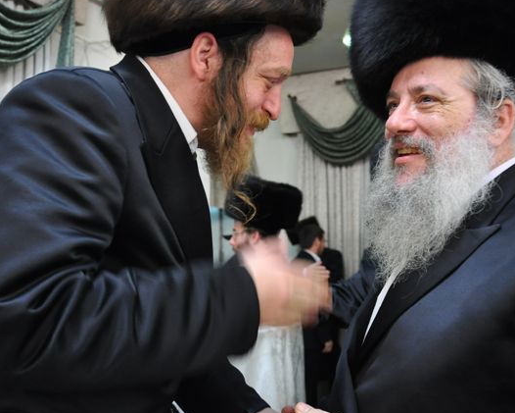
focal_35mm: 47
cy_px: 176
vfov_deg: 32.0
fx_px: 717
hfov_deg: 39.4
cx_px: 297
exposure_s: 1/60
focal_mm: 22
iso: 1000
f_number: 3.8
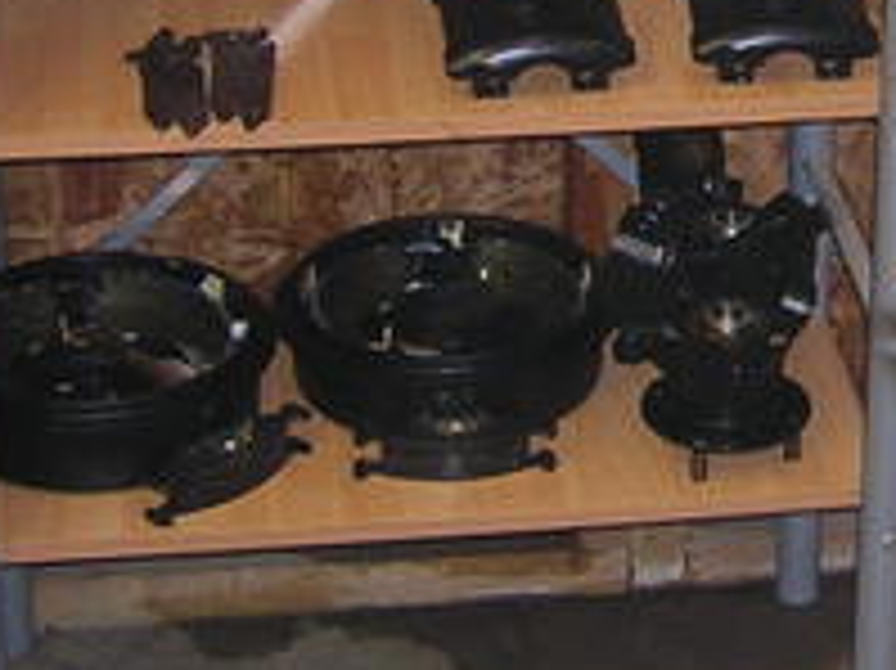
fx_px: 3001
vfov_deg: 12.5
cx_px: 801
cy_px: -67
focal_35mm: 116
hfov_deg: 16.8
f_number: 2.6
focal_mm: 4.7
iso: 139
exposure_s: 1/60.1
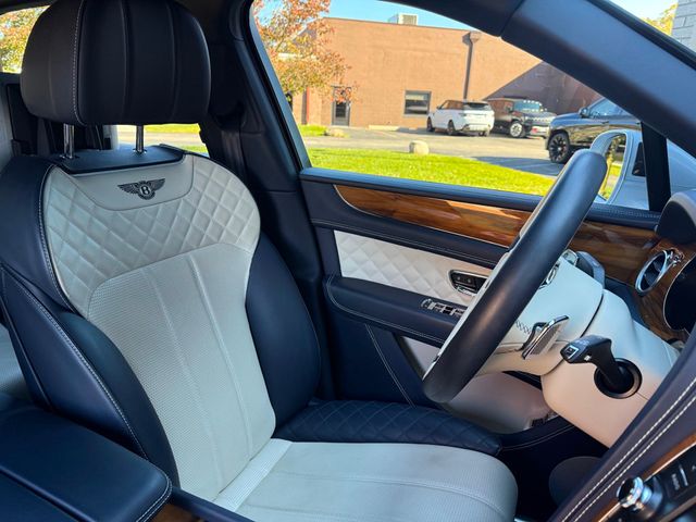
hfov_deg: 71.6
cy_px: 261
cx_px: 348
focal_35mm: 24
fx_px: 483
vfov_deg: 56.8
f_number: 1.78
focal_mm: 6.76
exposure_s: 1/121
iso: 160
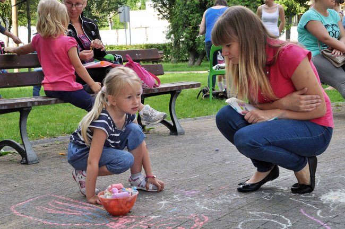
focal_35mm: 54
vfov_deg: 25.0
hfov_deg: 36.9
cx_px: 172
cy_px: 114
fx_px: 517
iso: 500
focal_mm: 36
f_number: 14
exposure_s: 1/125
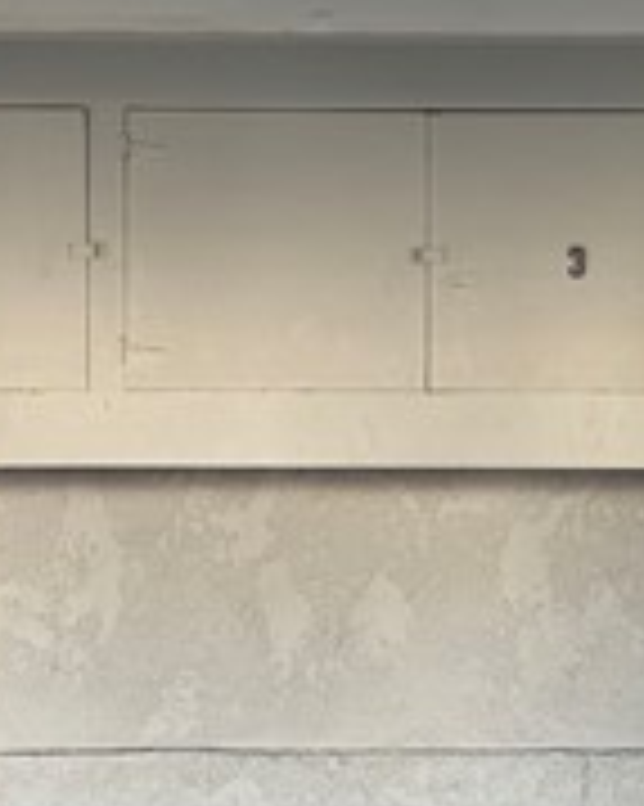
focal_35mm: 145
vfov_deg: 13.3
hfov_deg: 10.6
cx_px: 297
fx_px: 3458
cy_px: 495
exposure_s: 1/199
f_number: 1.6
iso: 40
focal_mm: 5.96
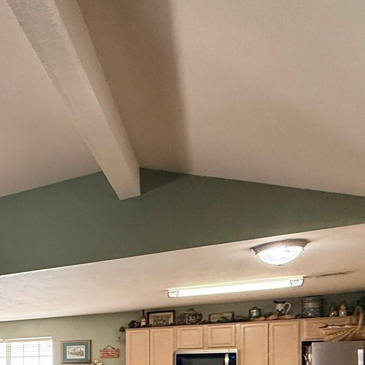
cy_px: 380
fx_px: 453
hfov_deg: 32.9
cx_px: -106
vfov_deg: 38.1
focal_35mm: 38
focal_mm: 2.22
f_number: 2.2
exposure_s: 1/60
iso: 400
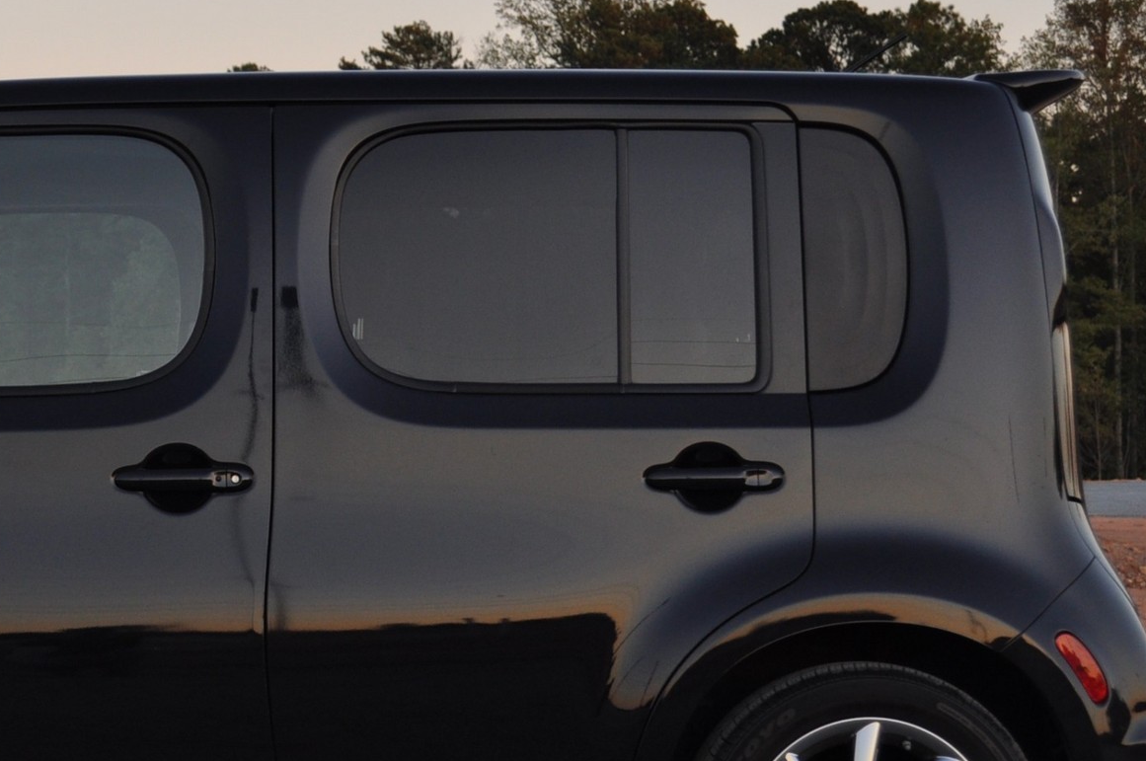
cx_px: 129
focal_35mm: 113
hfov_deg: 17.9
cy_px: 540
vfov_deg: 12.1
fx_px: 3595
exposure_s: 1/125
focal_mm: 35
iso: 360
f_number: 5.6
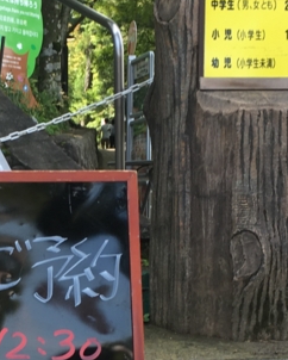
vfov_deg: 19.5
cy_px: 342
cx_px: 13
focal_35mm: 96
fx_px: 1022
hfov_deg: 15.8
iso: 25
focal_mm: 4.15
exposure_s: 1/126
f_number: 2.2
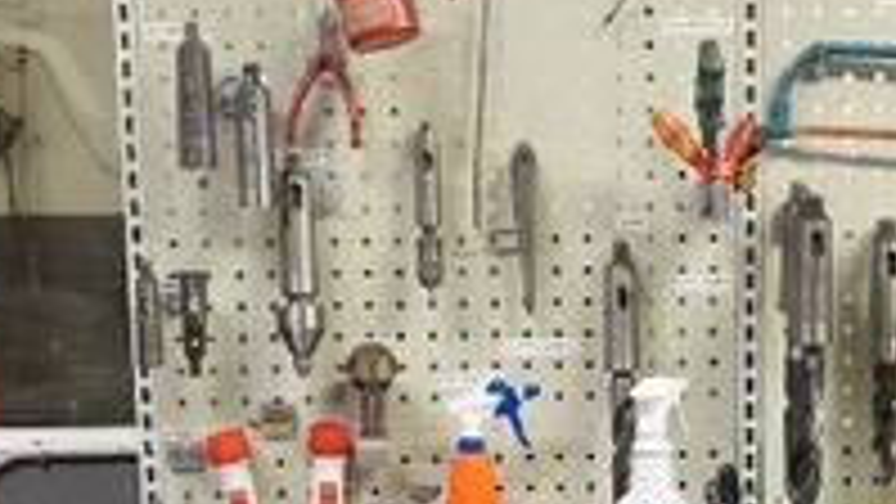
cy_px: 616
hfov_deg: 23.1
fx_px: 2162
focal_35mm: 91
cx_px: 689
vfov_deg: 12.9
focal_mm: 16
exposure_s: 1/160
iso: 3200
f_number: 3.5
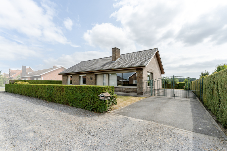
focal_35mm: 16
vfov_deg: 73.0
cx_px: 114
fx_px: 102
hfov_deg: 96.0
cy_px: 76
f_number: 11
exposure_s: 1/500
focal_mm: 16.2
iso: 400
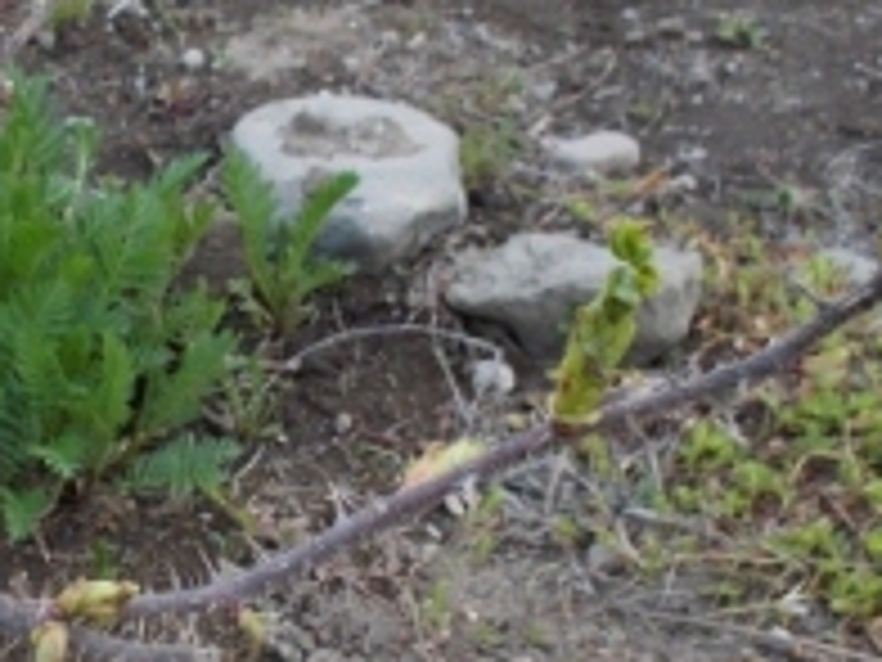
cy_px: 556
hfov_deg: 25.8
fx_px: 1885
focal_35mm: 74
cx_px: 158
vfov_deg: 19.6
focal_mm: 4.1
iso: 80
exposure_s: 1/160
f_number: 3.3
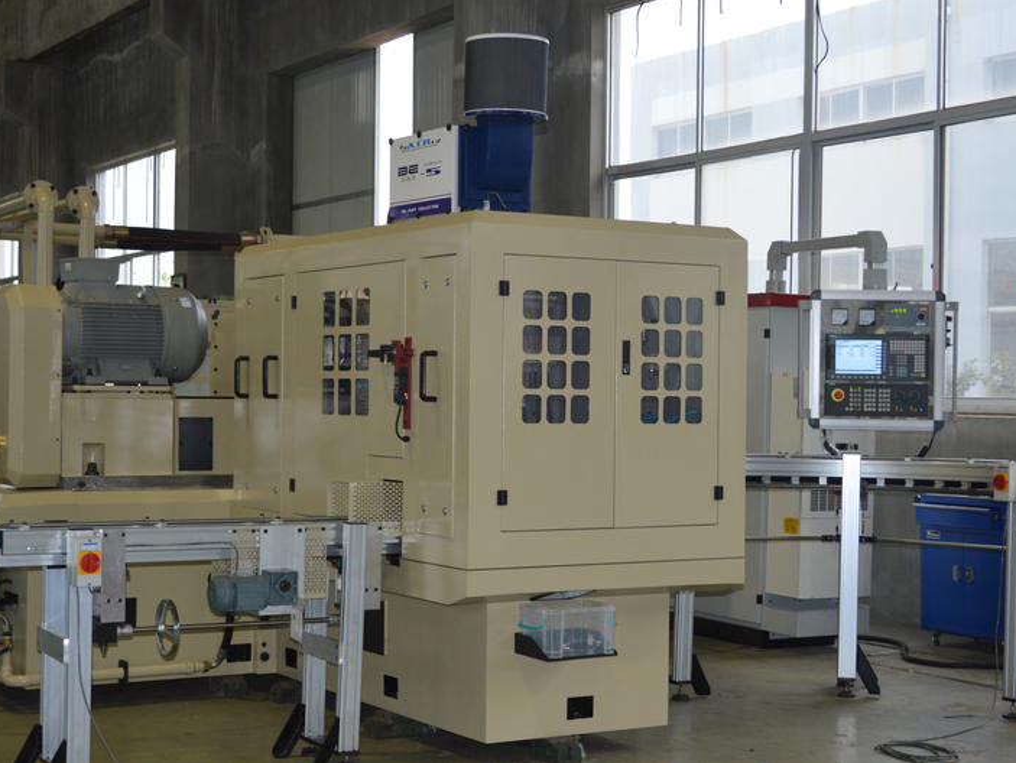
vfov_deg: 24.8
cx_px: 454
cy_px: 382
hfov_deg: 32.7
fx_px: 1733
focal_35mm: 59
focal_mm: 36
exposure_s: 1/60
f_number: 5
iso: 720
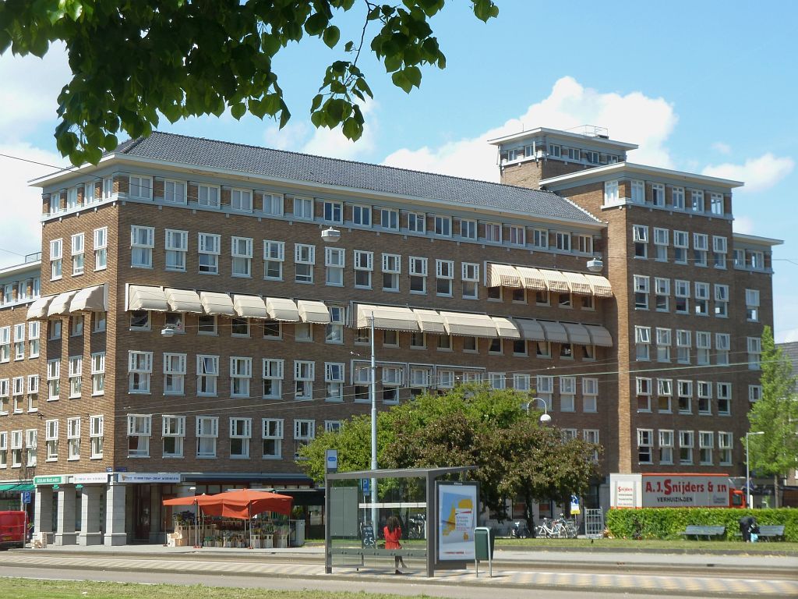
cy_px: 300
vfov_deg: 20.4
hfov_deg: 27.0
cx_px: 399
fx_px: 1660
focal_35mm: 72
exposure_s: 1/250
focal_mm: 11.9
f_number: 4.1
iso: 80
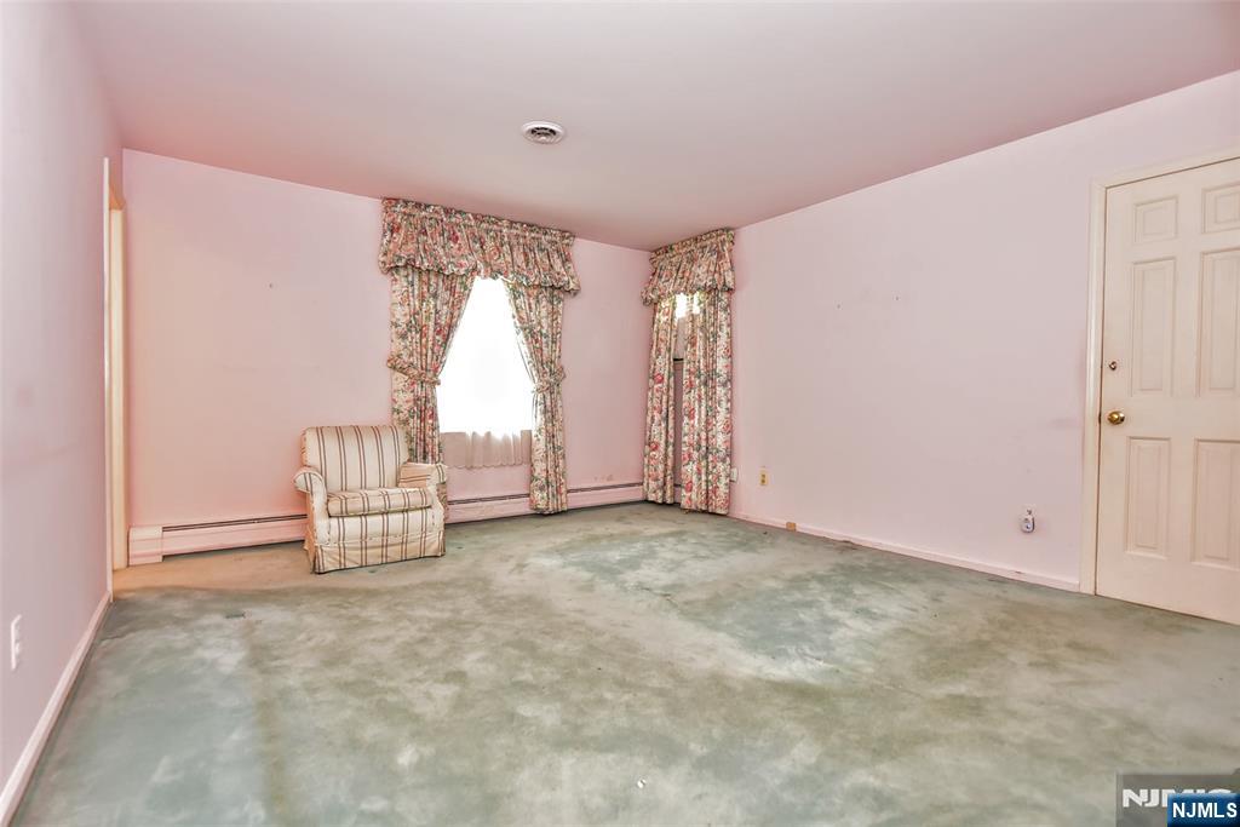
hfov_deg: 93.3
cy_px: 414
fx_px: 586
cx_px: 620
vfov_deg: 70.5
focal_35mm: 17
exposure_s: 1/40
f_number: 3.5
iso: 1000
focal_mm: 17
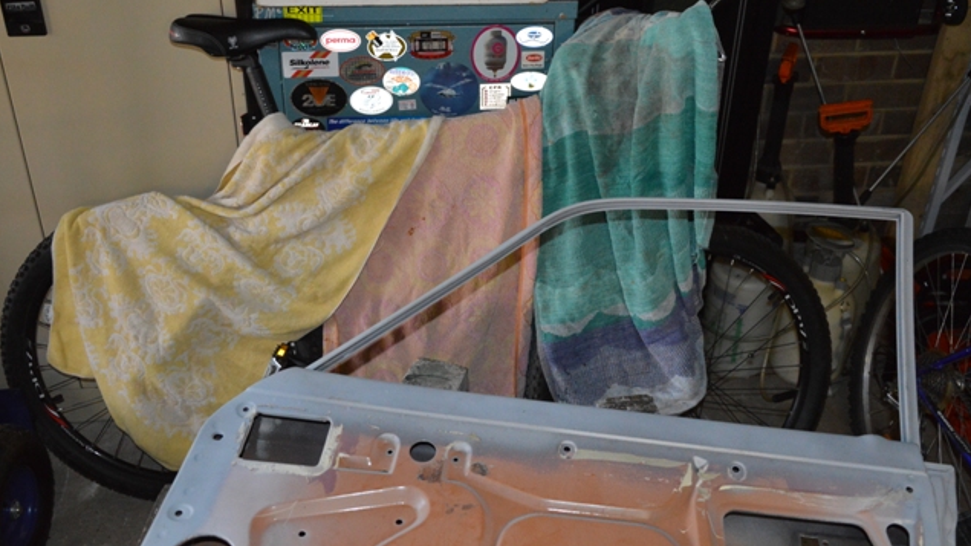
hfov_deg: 52.8
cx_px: 488
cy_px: 228
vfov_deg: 31.1
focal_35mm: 38
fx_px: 978
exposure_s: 1/60
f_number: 3.8
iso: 3200
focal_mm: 24
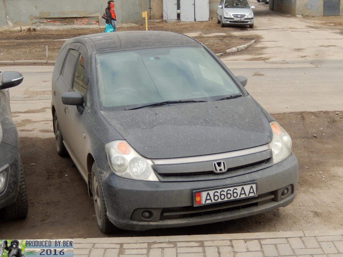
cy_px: 128
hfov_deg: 33.2
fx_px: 575
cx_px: 172
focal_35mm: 58
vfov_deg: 25.2
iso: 125
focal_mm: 10.4
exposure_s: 1/200
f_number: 4.6
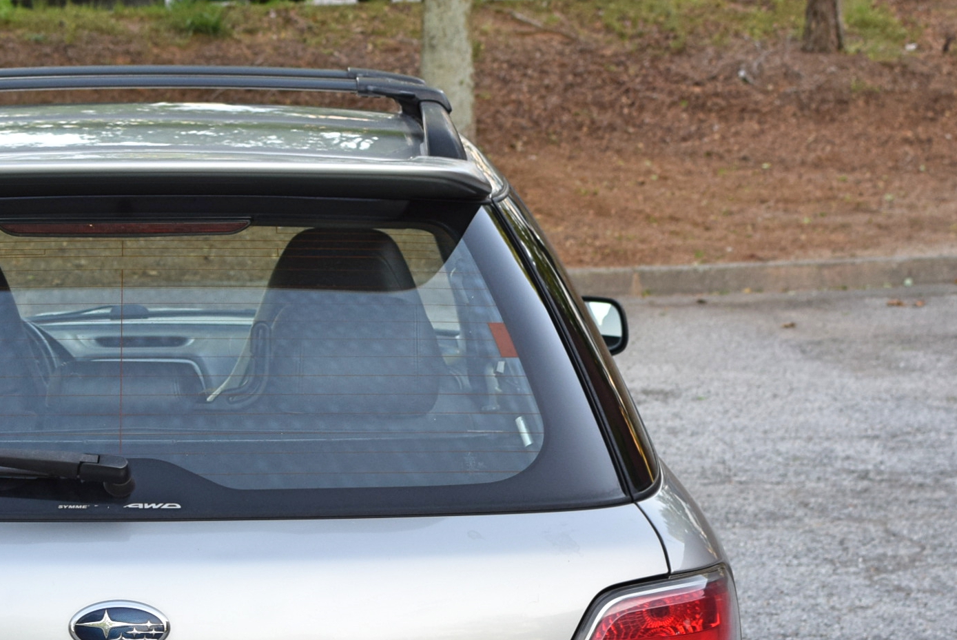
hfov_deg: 17.8
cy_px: 622
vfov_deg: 12.0
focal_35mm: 113
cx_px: 111
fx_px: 3009
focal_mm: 35
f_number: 5.6
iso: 400
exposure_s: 1/125
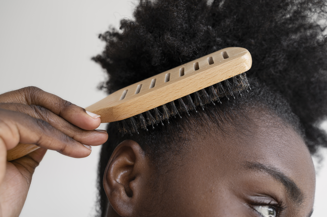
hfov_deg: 51.9
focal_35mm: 37
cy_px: 108
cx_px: 164
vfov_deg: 35.9
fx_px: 336
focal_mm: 37
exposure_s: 1/125
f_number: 4.5
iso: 400
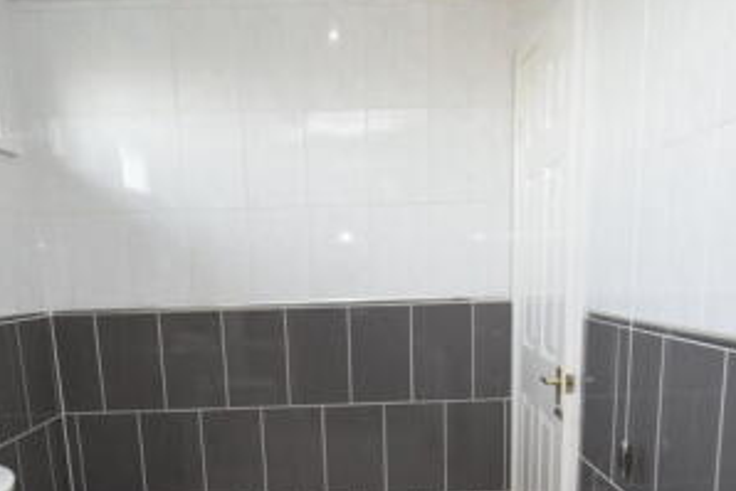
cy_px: 391
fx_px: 675
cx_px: 367
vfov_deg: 38.5
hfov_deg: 57.2
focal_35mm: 33
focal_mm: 10
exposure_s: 1/60
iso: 1100
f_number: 3.5
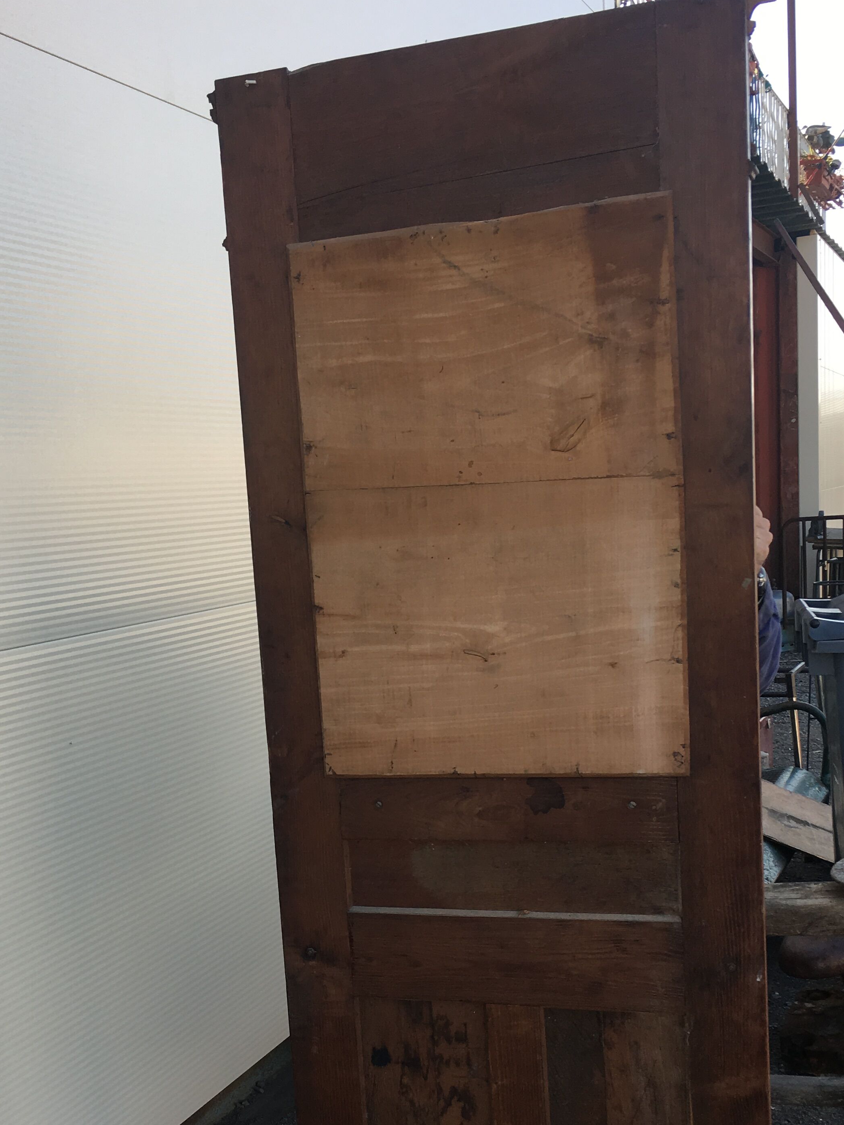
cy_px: 731
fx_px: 1365
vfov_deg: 44.3
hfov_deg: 34.2
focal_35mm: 42
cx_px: 326
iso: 25
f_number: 2.2
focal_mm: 4.15
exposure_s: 1/371
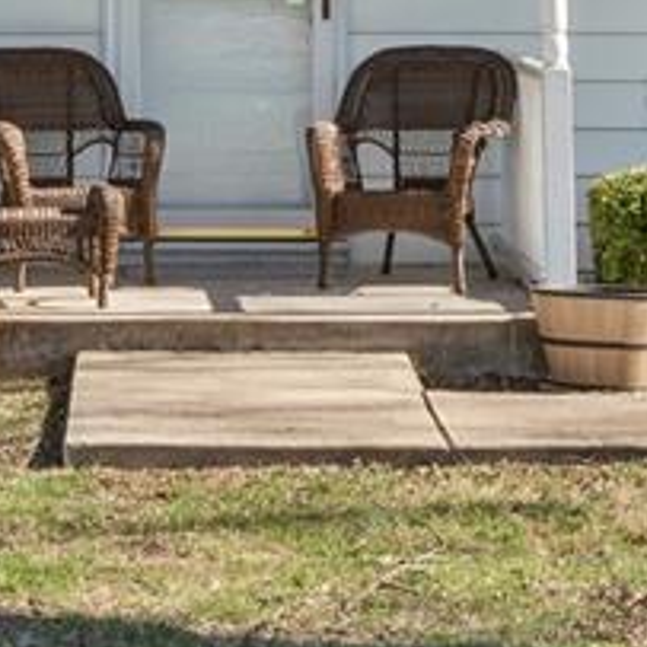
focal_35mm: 154
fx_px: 3257
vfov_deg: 11.2
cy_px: 10
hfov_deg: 11.3
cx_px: 271
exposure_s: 1/13
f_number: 22
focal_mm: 24
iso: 100
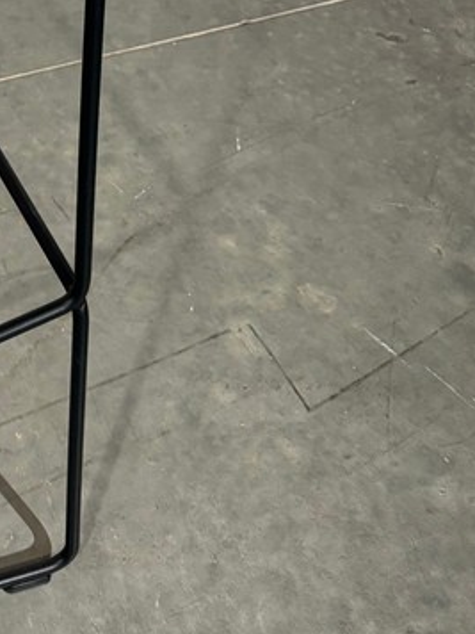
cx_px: -176
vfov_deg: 25.2
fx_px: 1336
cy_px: -25
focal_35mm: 73
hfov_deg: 18.5
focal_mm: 5.96
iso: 125
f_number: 1.6
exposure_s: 1/100
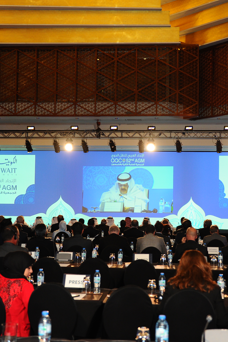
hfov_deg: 24.6
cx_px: 124
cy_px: 173
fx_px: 522
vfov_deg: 36.2
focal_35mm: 55
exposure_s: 1/100
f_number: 2.8
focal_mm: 36
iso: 2000
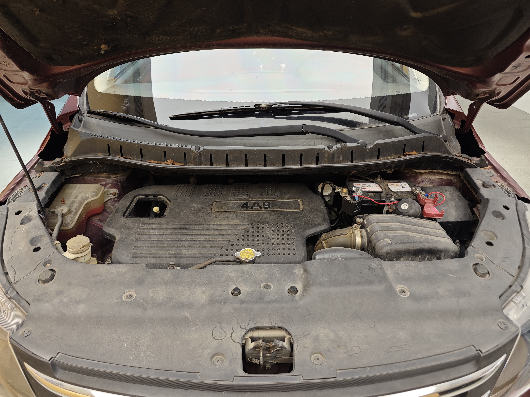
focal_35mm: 23
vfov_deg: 58.9
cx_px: 265
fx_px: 352
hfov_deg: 73.9
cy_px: 198
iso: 200
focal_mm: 8.7
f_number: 1.9
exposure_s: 1/50
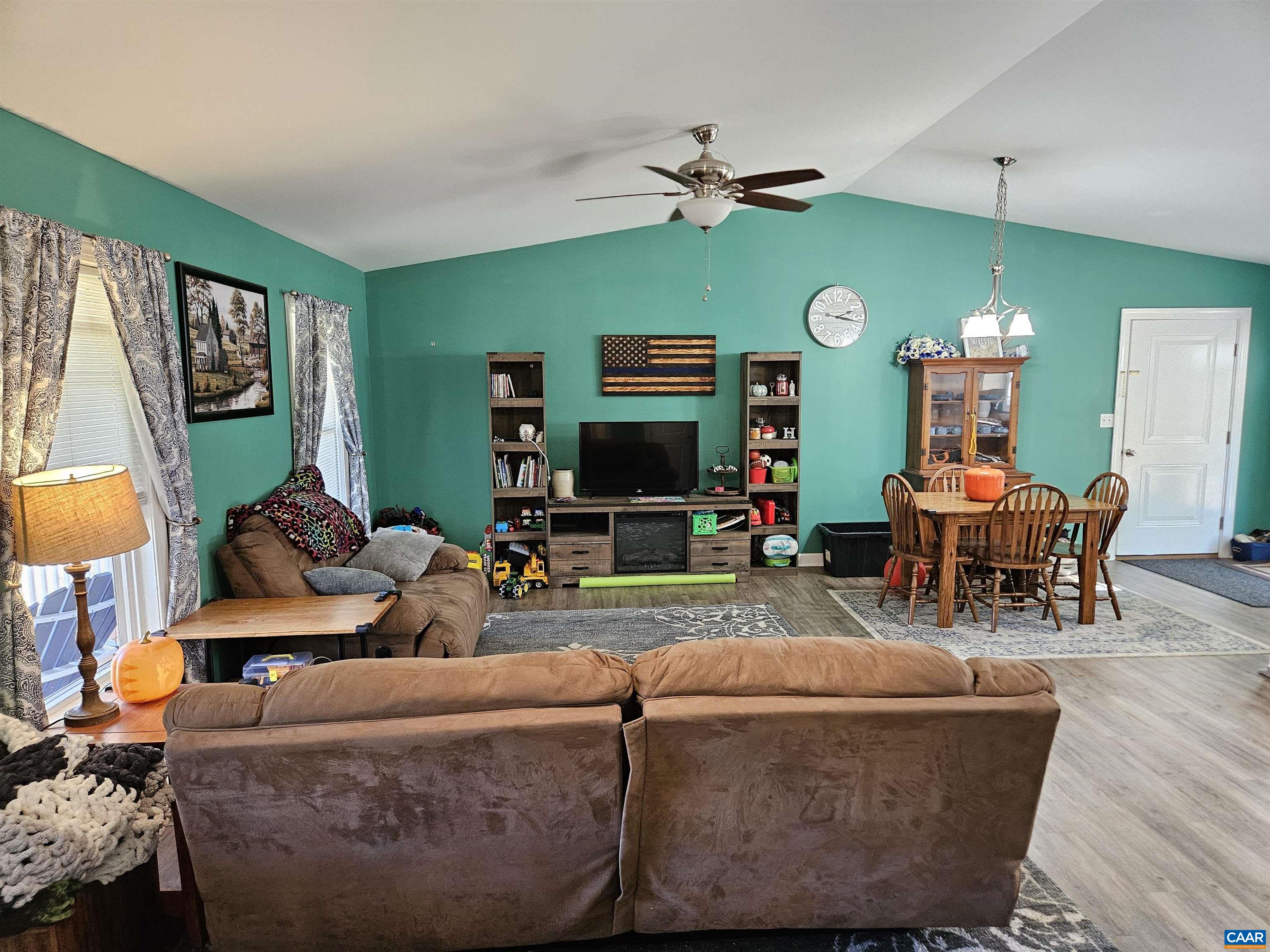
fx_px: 844
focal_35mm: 23
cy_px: 476
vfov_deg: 58.9
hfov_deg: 73.9
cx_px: 635
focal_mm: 5.4
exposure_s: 1/60
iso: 640
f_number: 1.8
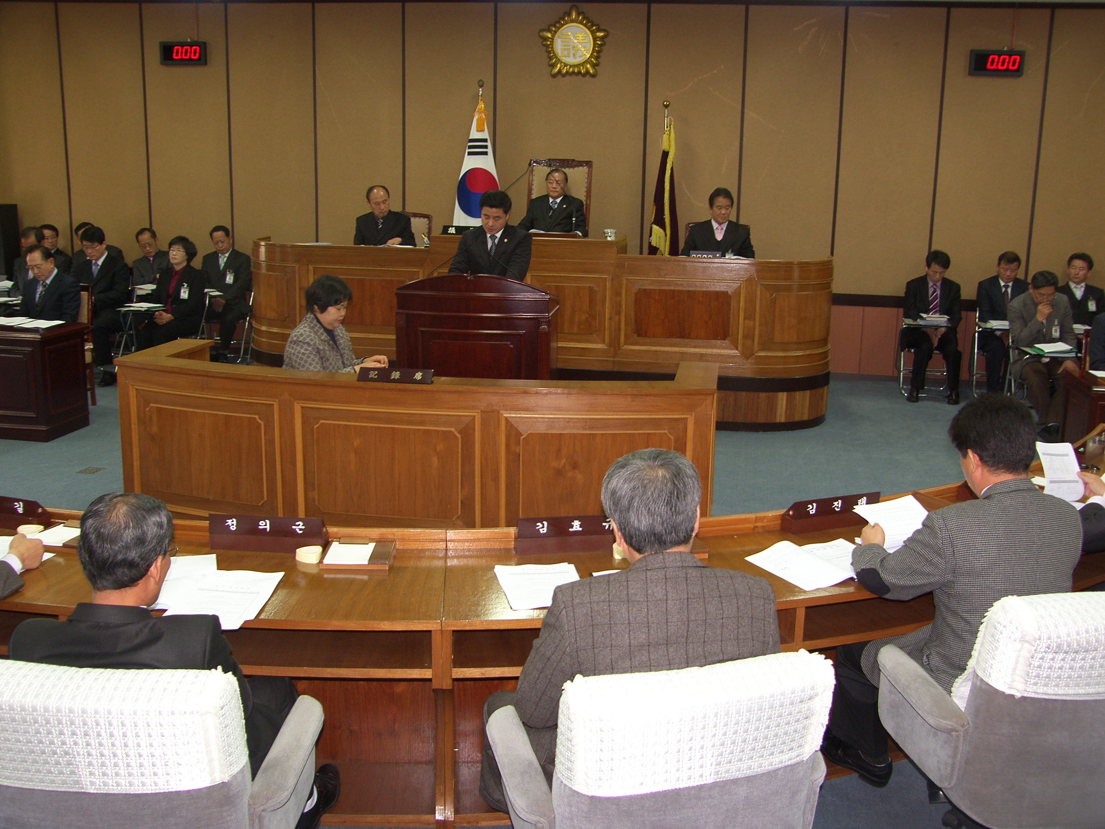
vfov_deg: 40.7
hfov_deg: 52.6
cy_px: 414
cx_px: 552
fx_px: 1117
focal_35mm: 35
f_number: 2.5
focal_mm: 9
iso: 100
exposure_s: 1/40
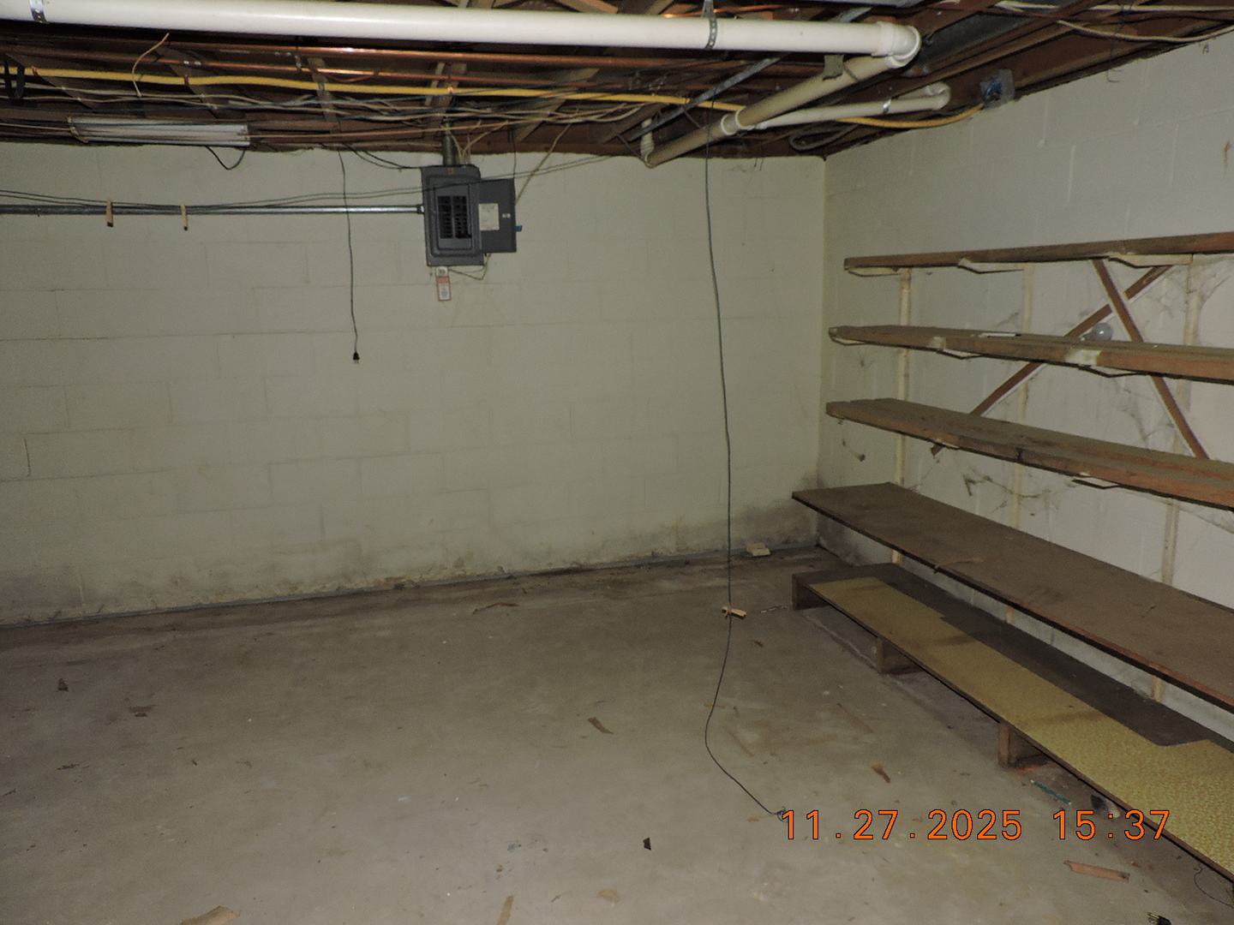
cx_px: 617
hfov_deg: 71.6
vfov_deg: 56.8
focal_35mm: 24
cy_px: 462
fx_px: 856
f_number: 3
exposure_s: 1/30
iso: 200
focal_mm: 4.3
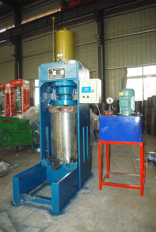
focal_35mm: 27
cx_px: 78
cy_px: 116
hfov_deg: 48.0
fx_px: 175
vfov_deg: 67.3
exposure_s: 1/30
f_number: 4
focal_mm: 18
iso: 1600
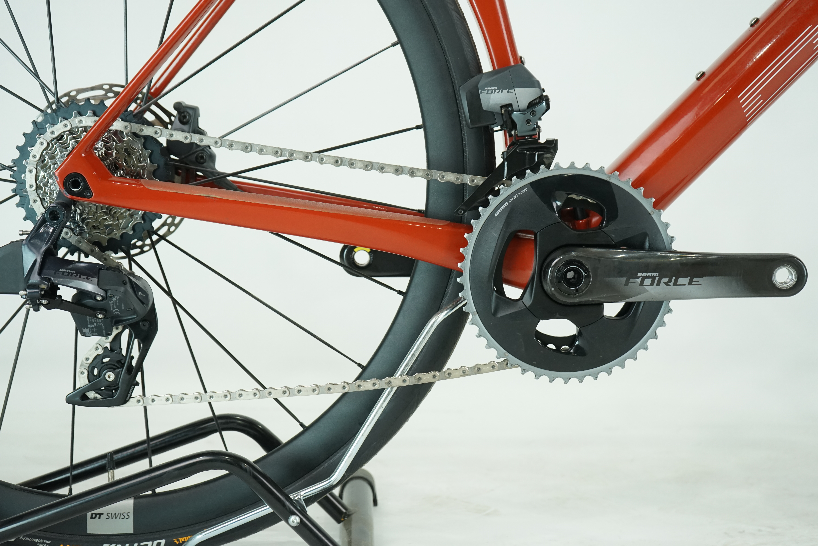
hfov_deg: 35.1
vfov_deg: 23.8
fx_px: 1295
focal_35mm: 57
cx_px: 409
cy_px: 273
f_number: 5.6
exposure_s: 1/200
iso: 1600
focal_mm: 57
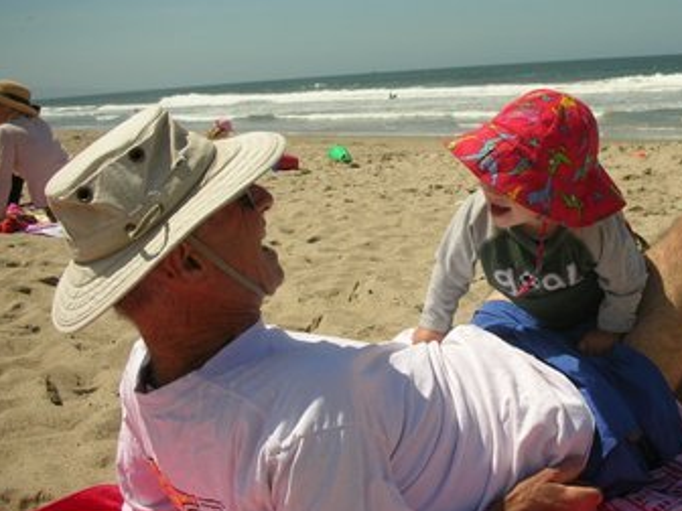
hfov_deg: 37.8
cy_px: 235
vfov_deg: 29.1
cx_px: 451
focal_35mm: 50
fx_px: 985
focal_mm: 5.8
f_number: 8.5
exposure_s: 1/170
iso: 50
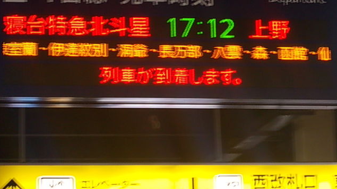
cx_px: 169
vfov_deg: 7.8
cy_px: 61
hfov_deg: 13.8
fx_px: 1394
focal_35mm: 156
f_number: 6.8
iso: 200
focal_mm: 20
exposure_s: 1/5
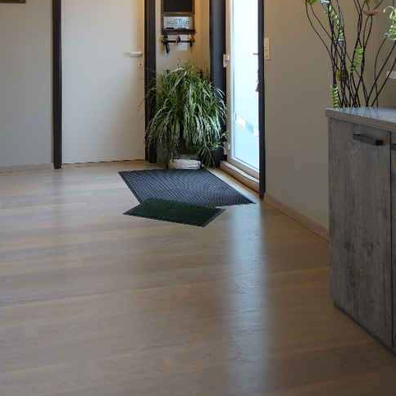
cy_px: 47
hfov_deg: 43.6
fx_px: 492
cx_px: 153
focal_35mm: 38
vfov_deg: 40.8
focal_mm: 8.8
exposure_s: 1/30
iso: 125
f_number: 2
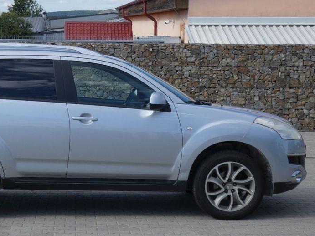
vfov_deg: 17.2
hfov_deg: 22.6
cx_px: 90
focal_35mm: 86
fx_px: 782
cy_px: 109
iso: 80
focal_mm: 10.4
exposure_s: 1/320
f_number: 5.6
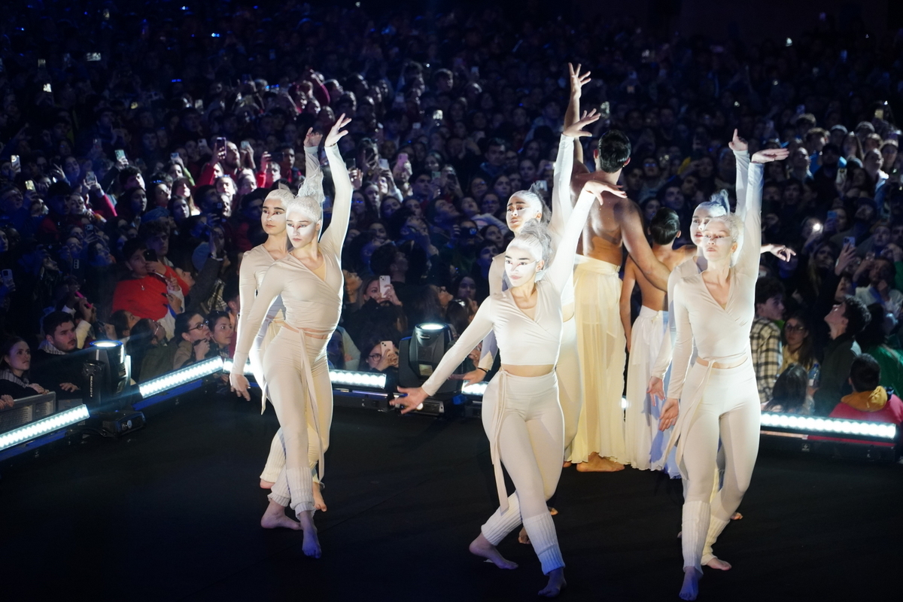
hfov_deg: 16.5
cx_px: 452
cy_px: 301
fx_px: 3123
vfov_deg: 11.0
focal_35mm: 124
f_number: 4
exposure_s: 1/160
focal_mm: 83
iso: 2000
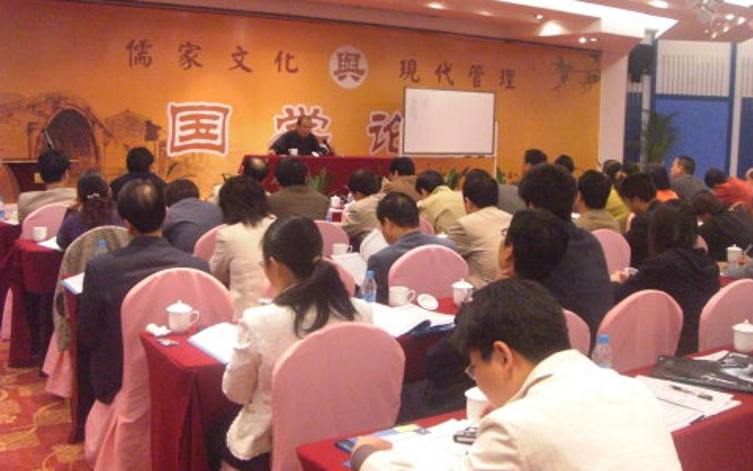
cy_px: 198
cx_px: 377
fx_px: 842
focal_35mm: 41
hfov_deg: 48.2
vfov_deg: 31.2
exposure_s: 1/80
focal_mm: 6.2
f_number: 2.7
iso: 800
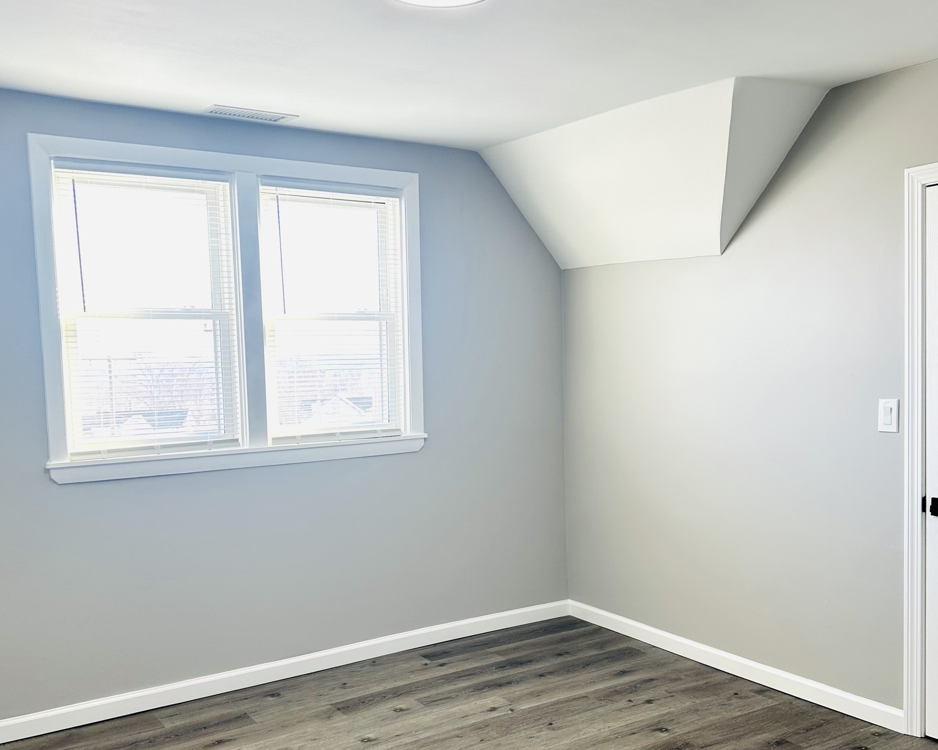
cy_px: 451
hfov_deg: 52.8
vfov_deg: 43.1
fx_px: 944
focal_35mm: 34
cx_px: 488
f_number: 1.78
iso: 80
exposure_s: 1/155
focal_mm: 6.86
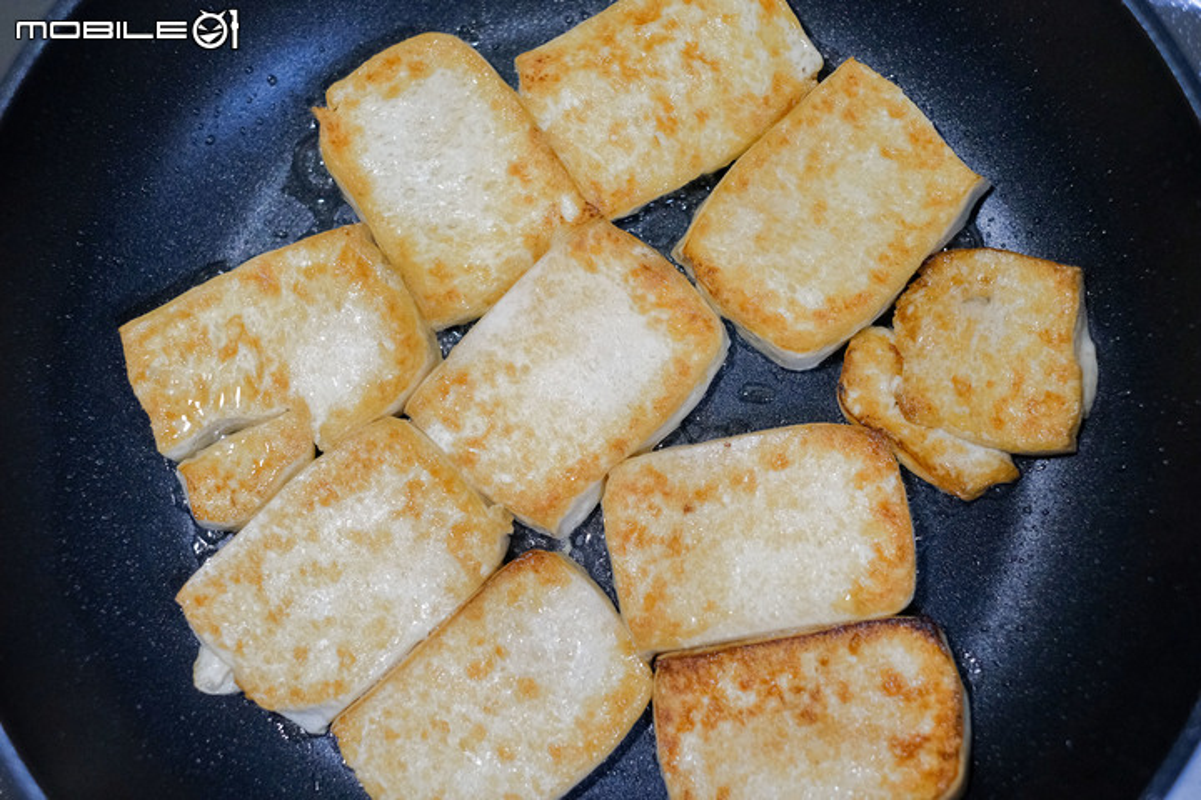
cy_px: 400
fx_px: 1768
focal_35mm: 53
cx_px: 600
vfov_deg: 25.5
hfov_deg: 37.5
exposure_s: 1/350
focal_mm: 35
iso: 2500
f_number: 2.5
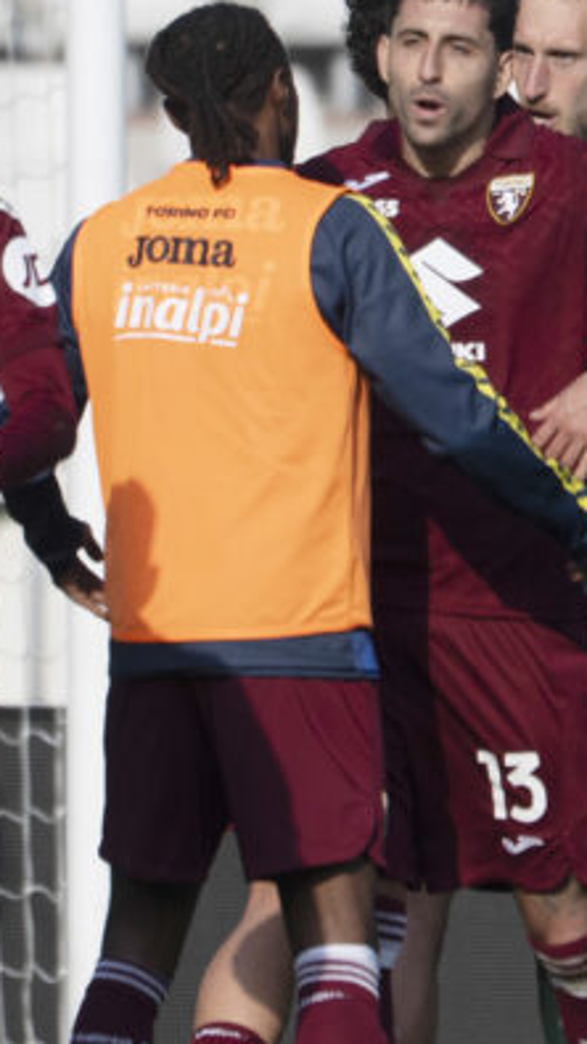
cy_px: 596
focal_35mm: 1628
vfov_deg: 1.3
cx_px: 640
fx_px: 45077
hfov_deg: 0.7
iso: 125
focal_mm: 400
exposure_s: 1/1250
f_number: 4
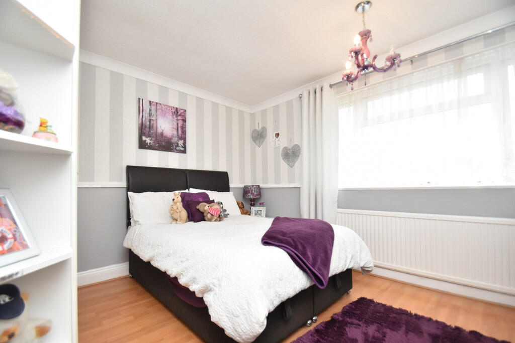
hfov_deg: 100.4
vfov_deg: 77.3
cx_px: 258
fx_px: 215
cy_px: 172
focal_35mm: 15
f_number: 4.5
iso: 800
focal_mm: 10
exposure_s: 1/160
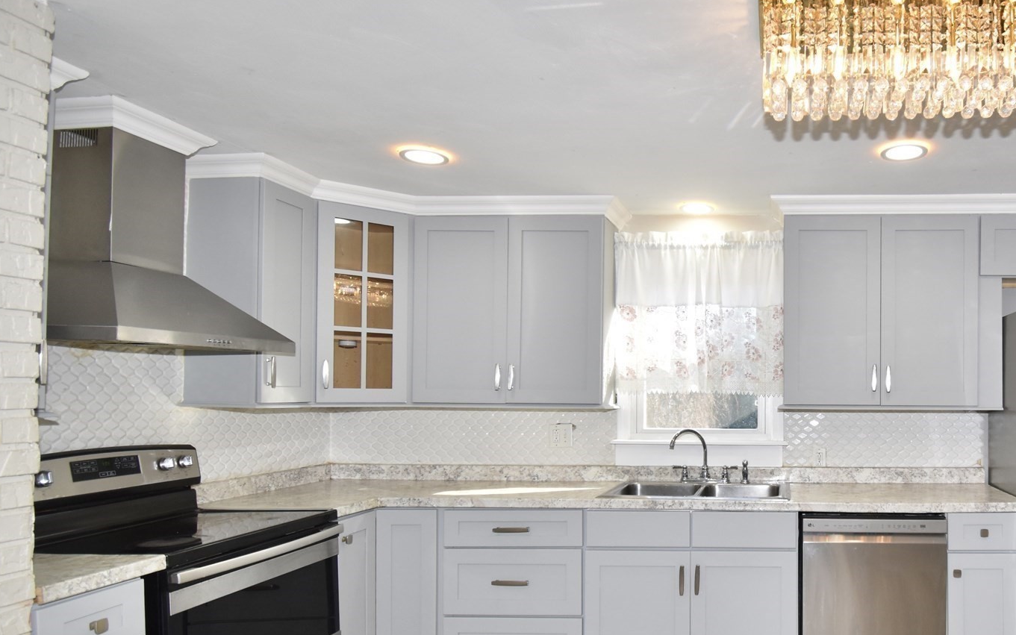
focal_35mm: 23
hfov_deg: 72.2
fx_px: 637
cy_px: 394
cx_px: 754
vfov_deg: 52.5
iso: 640
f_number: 5
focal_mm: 10
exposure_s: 1/200
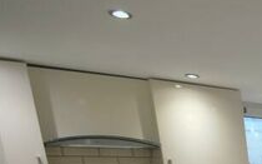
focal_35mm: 51
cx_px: 417
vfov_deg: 19.7
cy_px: 284
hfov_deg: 25.8
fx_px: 364
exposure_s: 1/60
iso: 560
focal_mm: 10
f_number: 4
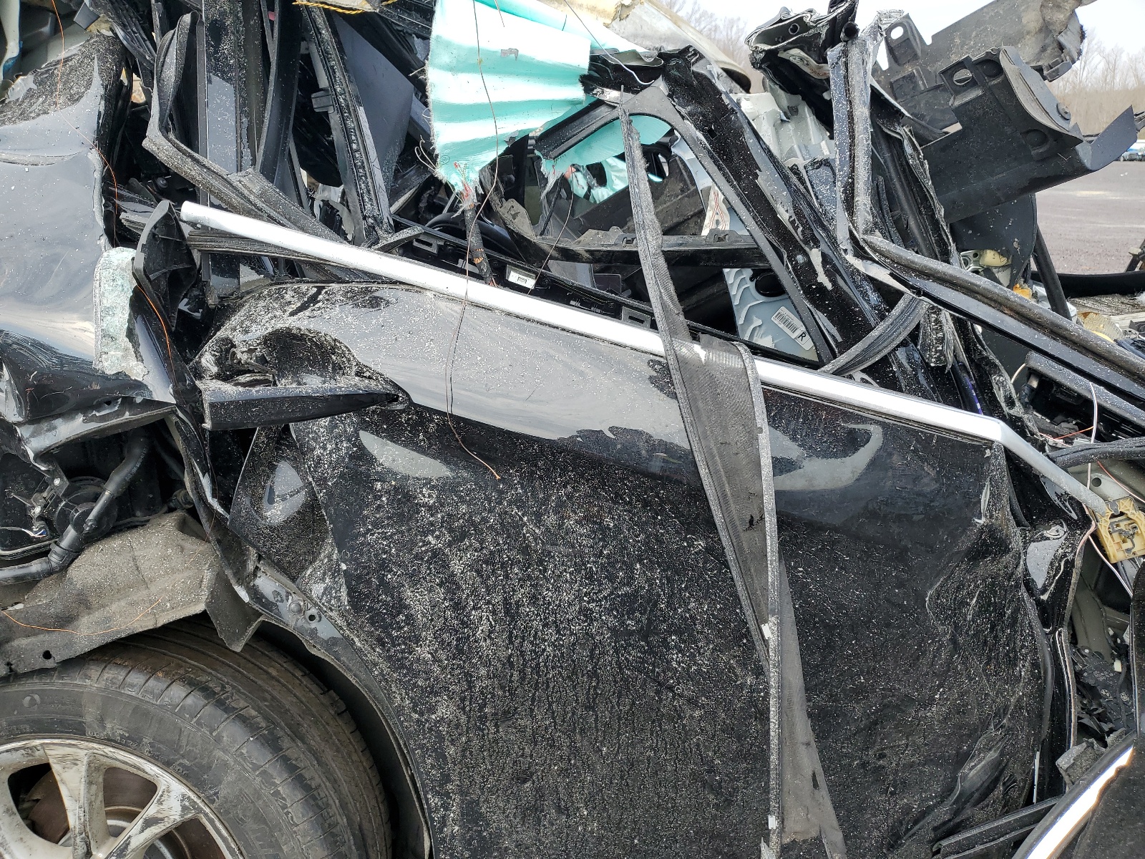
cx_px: 572
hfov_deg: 67.3
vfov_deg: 53.1
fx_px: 860
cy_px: 430
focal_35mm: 26
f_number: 1.5
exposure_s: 1/909
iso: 50
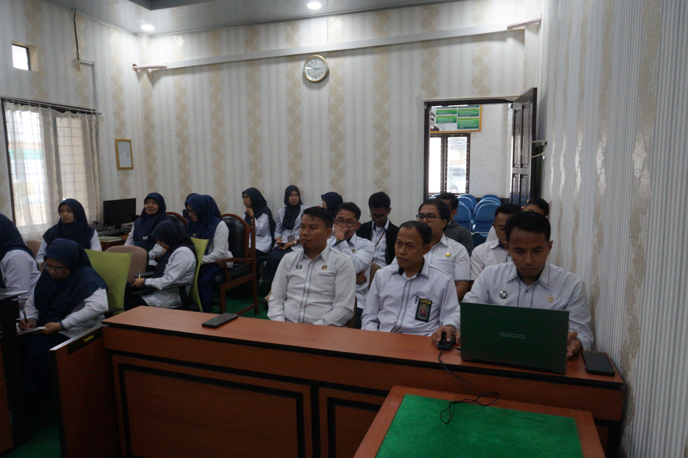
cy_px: 229
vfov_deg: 53.1
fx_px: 458
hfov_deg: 73.8
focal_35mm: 24
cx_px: 344
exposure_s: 1/60
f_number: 9
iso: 2000
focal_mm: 16
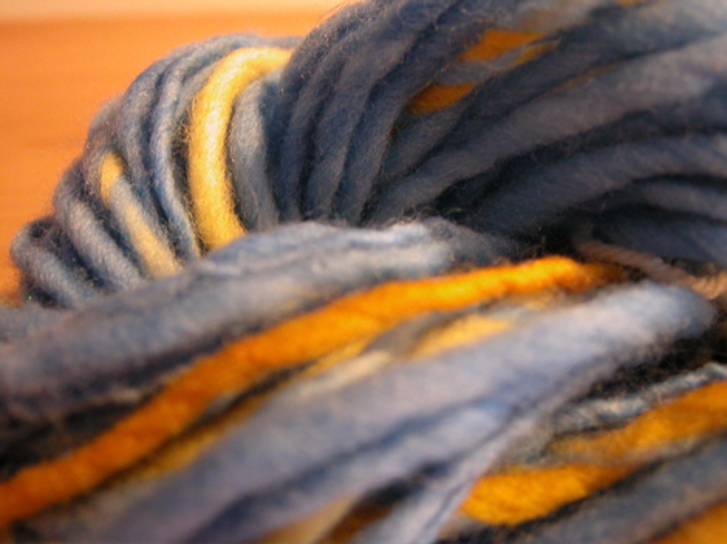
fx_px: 819
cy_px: 272
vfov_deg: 36.8
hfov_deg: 47.9
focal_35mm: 39
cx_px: 364
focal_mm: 10
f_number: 2.9
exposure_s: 1/2.1
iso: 400
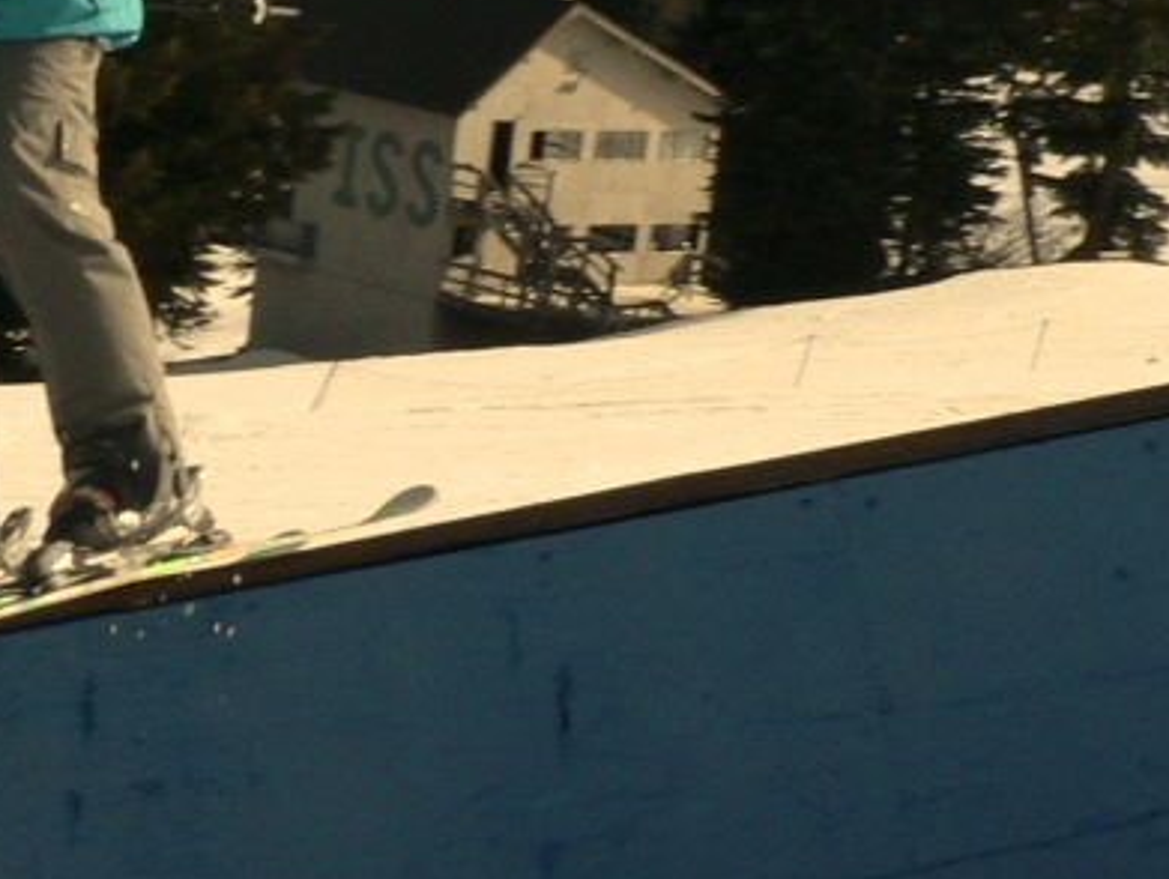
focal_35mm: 157
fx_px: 5307
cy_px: 335
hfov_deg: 12.4
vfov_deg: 9.5
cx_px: 27
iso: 80
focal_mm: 8
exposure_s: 1/320
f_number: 7.1
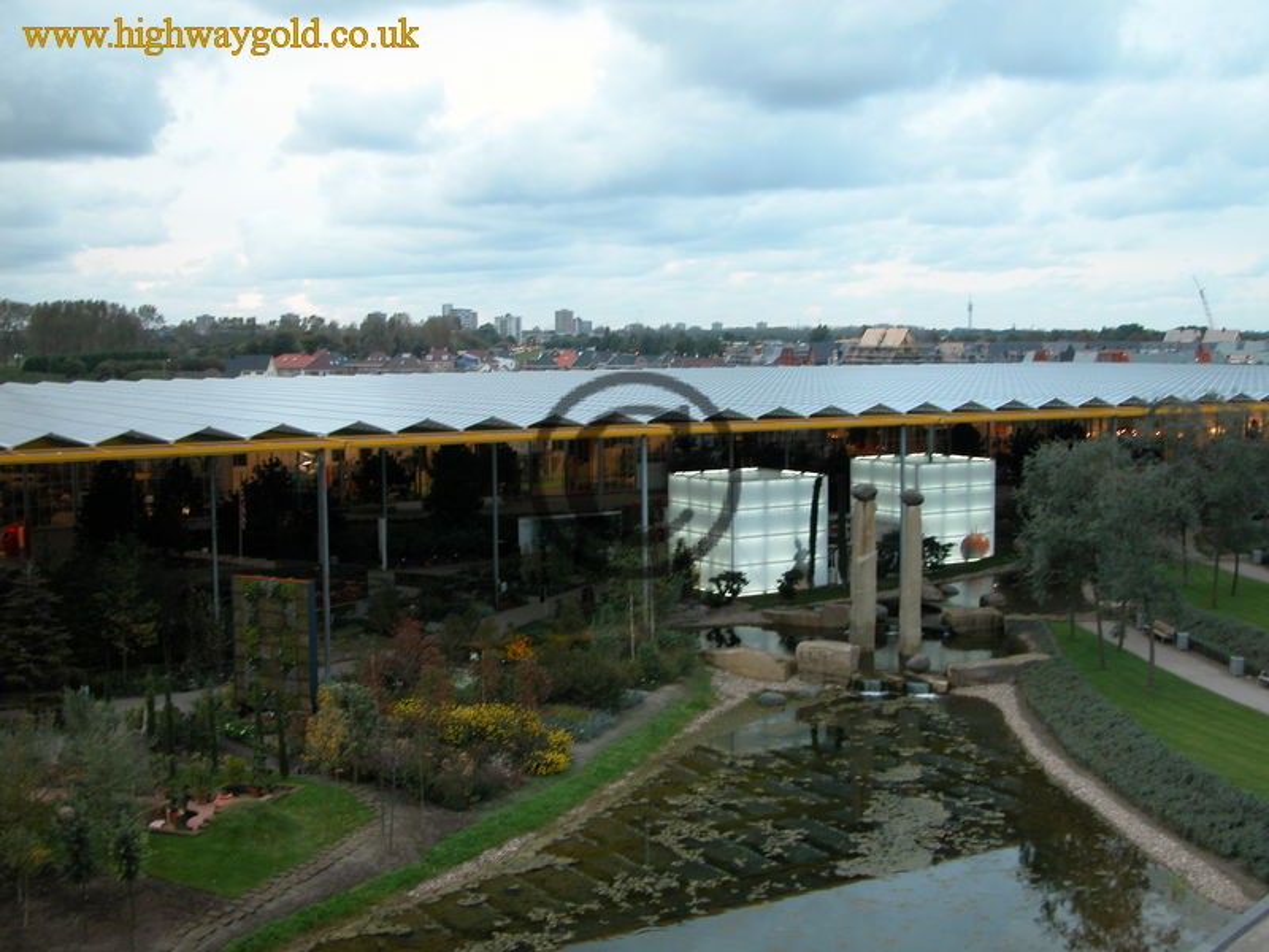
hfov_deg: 42.1
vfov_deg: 32.2
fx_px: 1650
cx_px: 634
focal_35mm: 45
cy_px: 476
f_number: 3
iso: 100
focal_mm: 11.6
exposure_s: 1/20
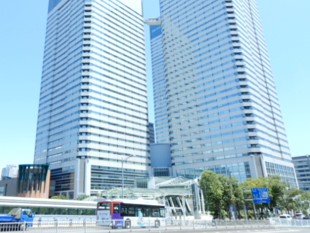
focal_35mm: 30
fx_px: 269
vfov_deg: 46.7
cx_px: 124
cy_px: 103
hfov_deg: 59.5
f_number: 5.6
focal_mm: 4.3
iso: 80
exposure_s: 1/160
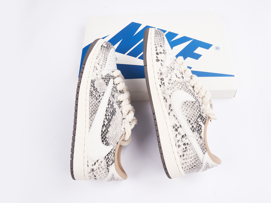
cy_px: 102
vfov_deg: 44.2
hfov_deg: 56.8
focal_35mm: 32
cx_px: 141
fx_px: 251
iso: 160
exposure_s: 1/25
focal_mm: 29
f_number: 22
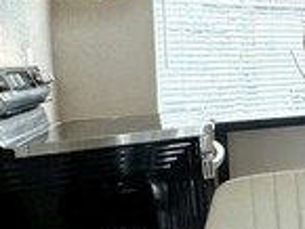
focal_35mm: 58
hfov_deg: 22.4
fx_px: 511
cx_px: 528
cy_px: 78
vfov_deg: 25.1
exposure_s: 1/120
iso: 160
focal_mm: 2.22
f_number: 2.2
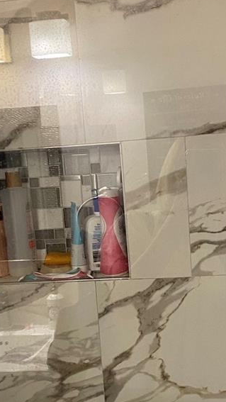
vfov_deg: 34.5
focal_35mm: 60
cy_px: 279
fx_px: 639
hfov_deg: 20.0
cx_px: 141
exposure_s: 1/60
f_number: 1.8
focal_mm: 4.25
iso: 200
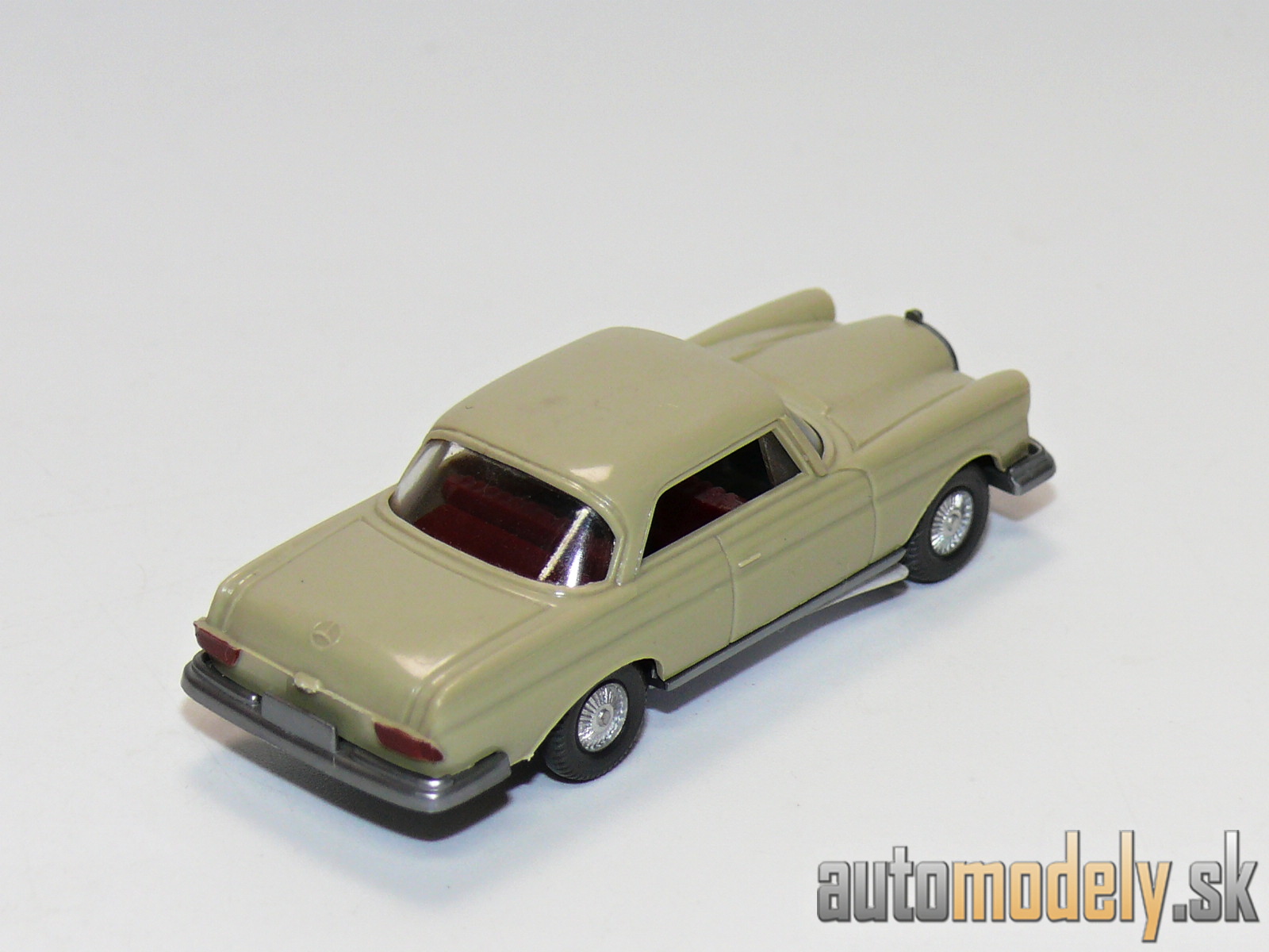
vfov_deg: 11.0
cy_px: 476
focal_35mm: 135
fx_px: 4949
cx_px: 634
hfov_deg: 14.6
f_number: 4
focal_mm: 16.1
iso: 100
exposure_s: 1/30
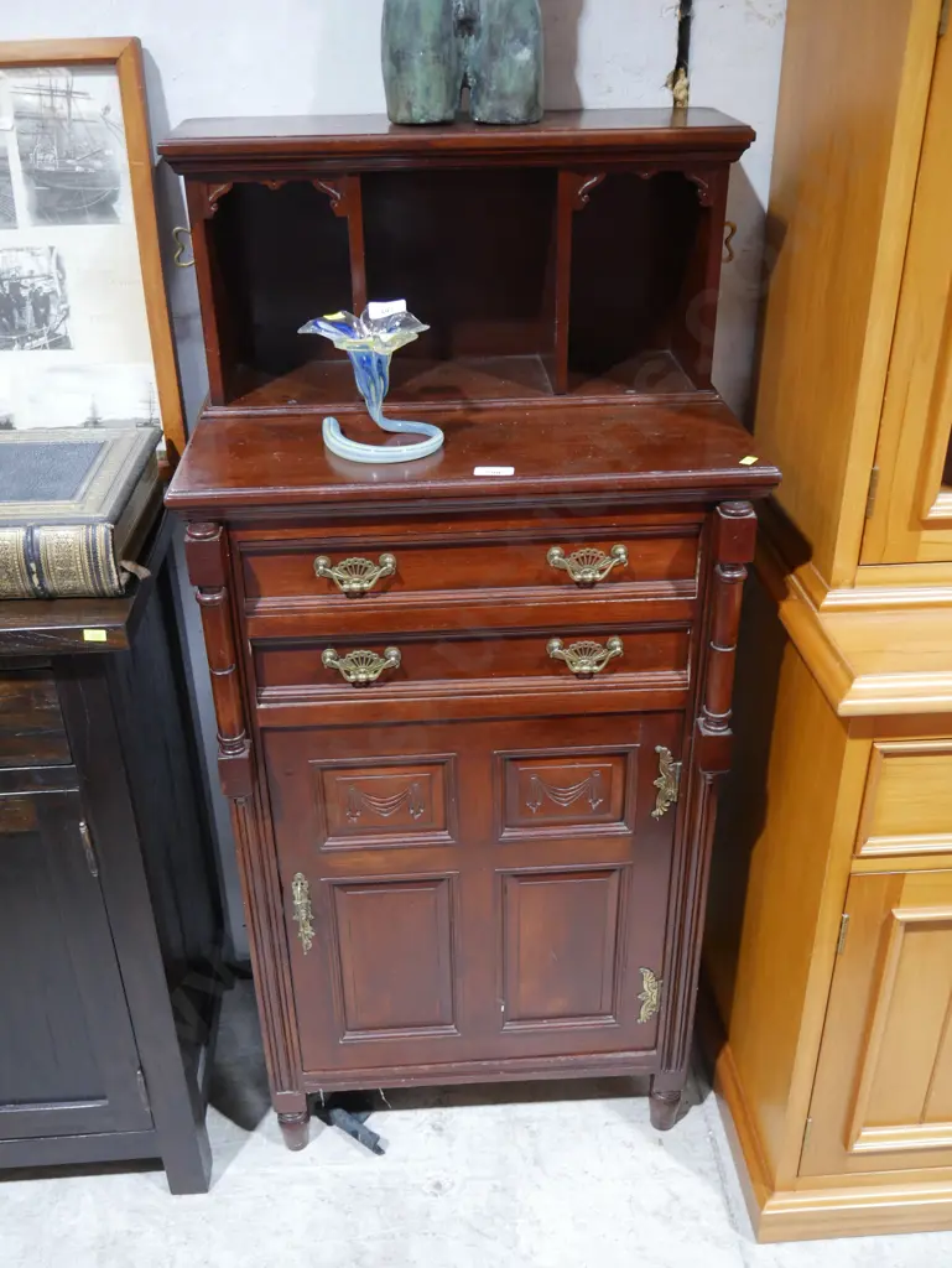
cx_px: 476
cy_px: 634
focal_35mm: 32
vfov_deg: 56.8
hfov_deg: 44.2
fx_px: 1172
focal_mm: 16
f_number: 3.6
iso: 1000
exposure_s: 1/60
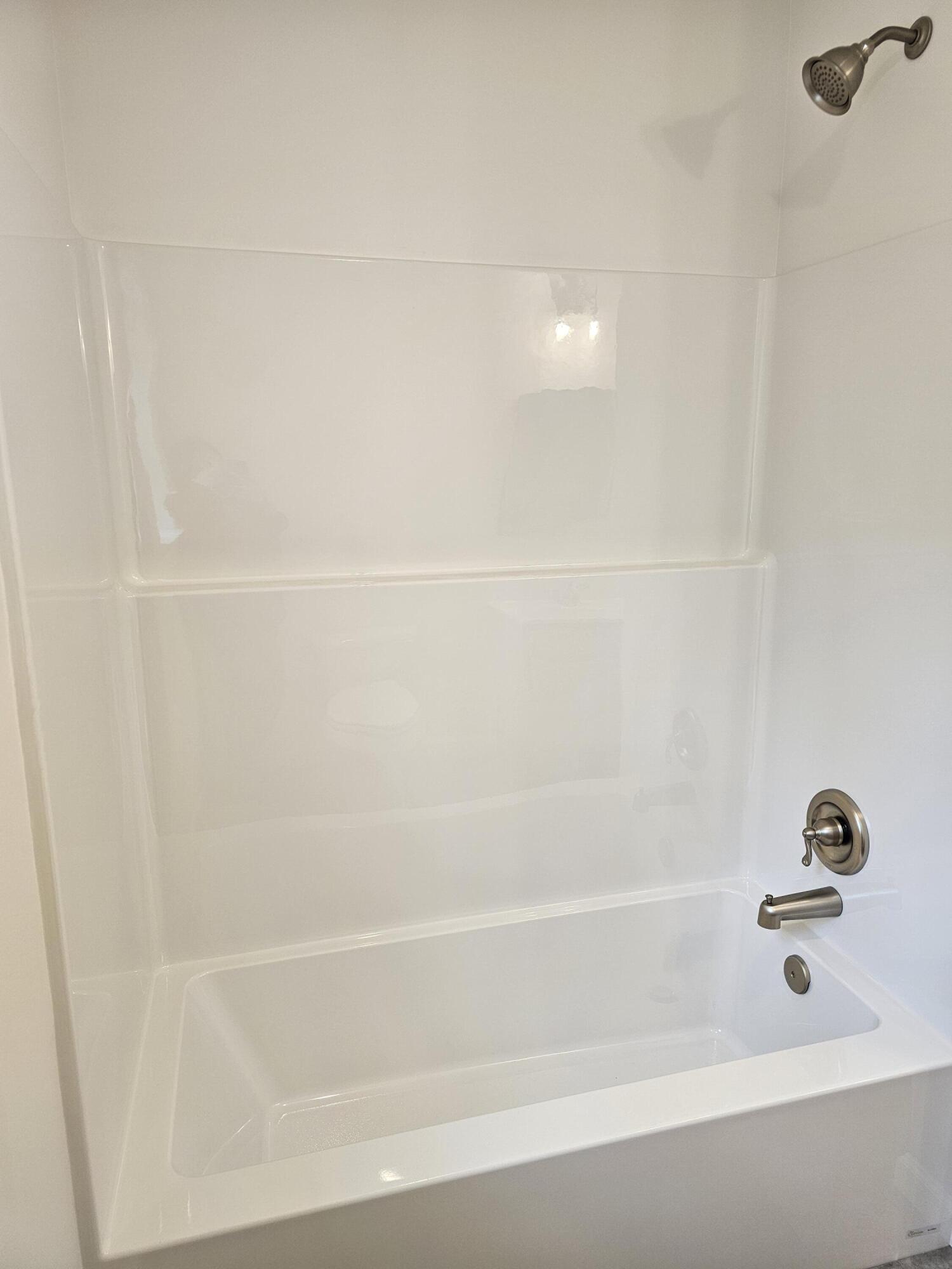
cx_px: 476
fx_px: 843
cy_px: 634
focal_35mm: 23
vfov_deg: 73.9
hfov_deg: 58.9
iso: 100
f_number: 1.7
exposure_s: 1/120
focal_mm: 6.3
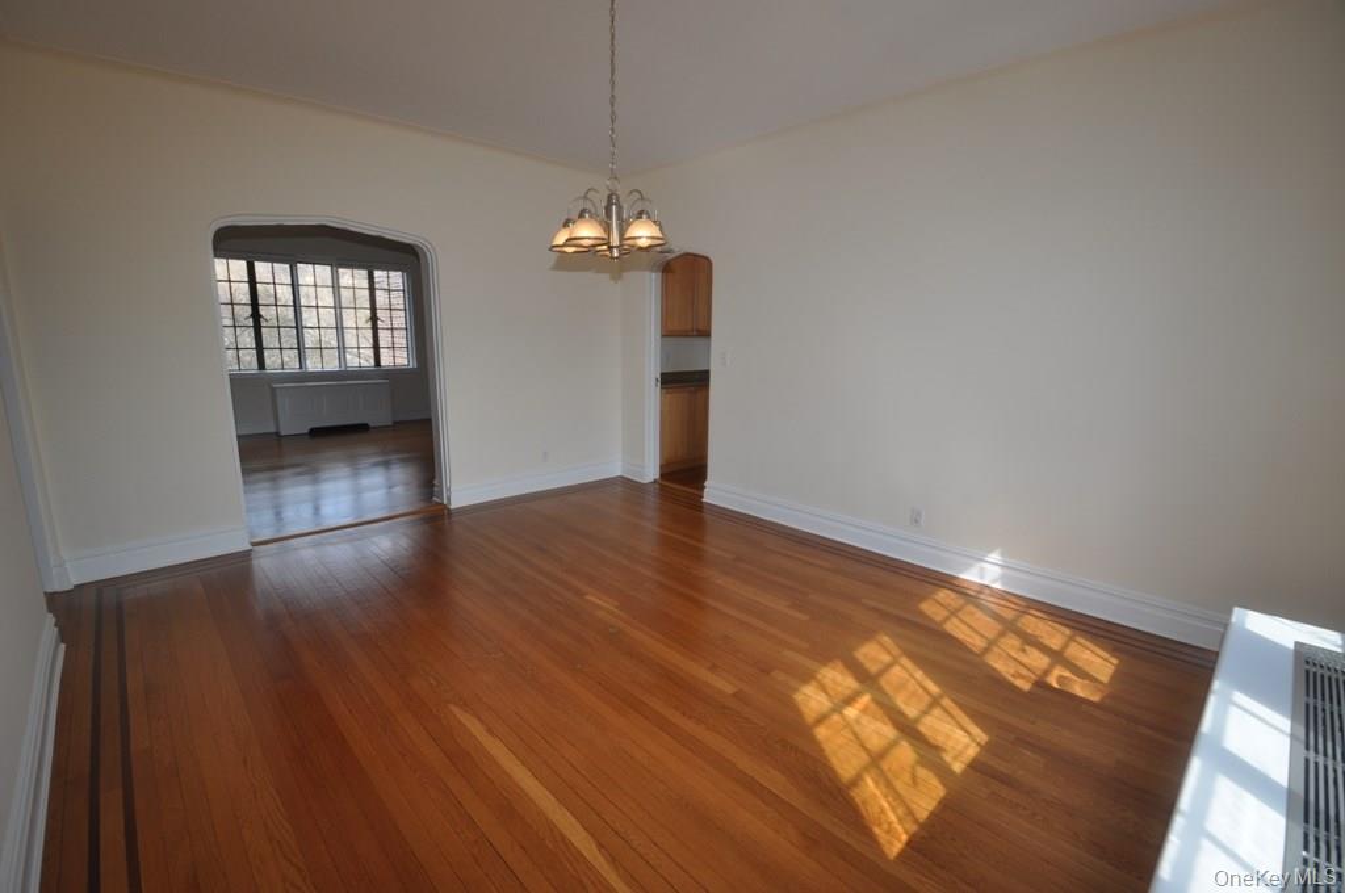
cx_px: 672
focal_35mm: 15
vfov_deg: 77.2
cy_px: 446
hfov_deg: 100.5
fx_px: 560
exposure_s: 1/125
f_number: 5.6
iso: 200
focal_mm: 10
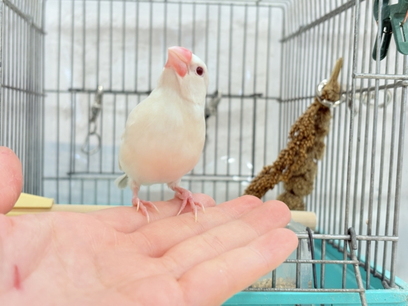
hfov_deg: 36.8
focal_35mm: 52
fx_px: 613
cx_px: 204
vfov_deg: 28.0
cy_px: 153
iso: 64
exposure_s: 1/50
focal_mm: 5.96
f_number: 1.6
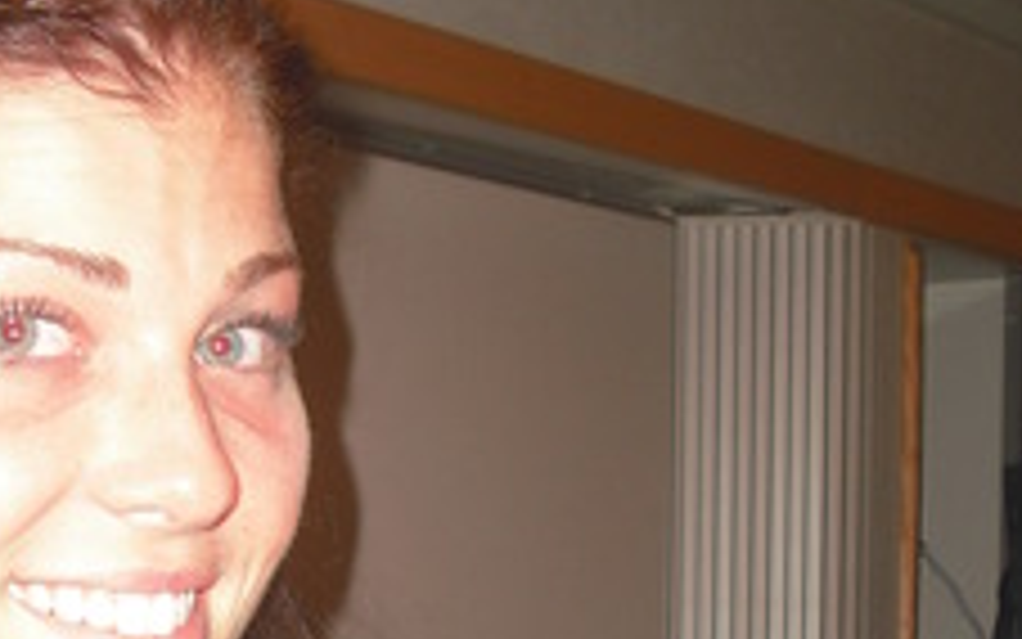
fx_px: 2368
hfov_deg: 24.3
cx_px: 459
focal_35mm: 85
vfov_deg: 14.9
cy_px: 742
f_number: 2.8
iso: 100
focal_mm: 6.2
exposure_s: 1/60
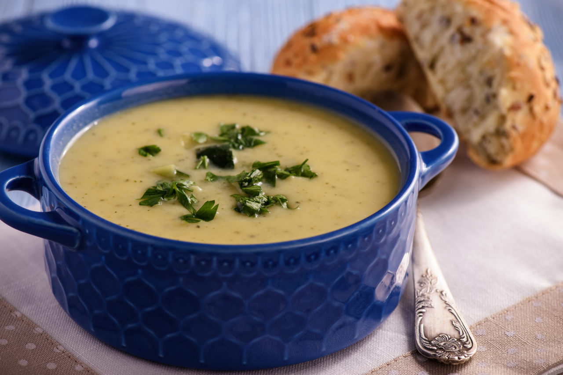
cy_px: 188
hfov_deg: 19.5
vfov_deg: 13.0
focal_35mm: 105
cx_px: 282
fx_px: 1641
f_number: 8
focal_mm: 105
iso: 64
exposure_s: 1/160
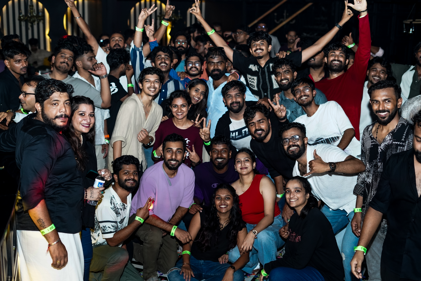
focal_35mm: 50
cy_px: 140
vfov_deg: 27.0
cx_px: 210
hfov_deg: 39.6
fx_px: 585
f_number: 2.8
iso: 5000
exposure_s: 1/200
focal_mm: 50
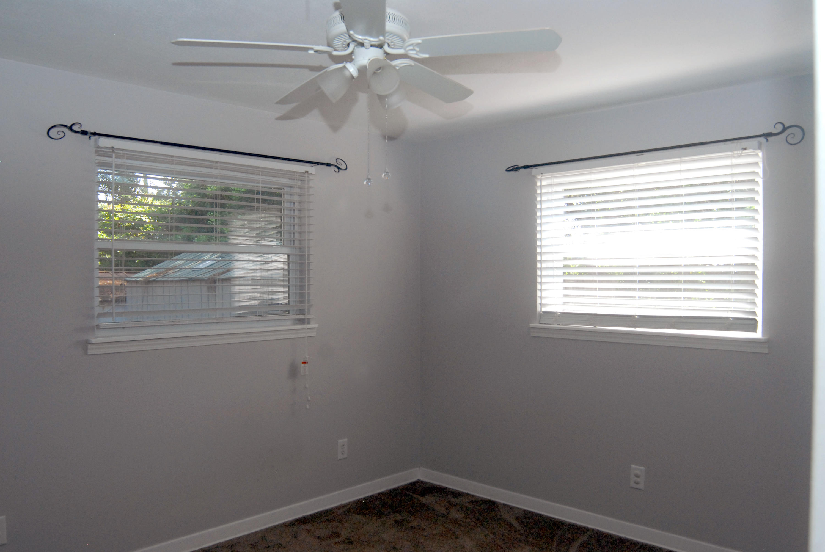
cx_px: 412
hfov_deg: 67.3
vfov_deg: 48.0
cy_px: 276
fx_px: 619
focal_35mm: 27
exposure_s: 1/160
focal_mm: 18
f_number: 6.3
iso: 640
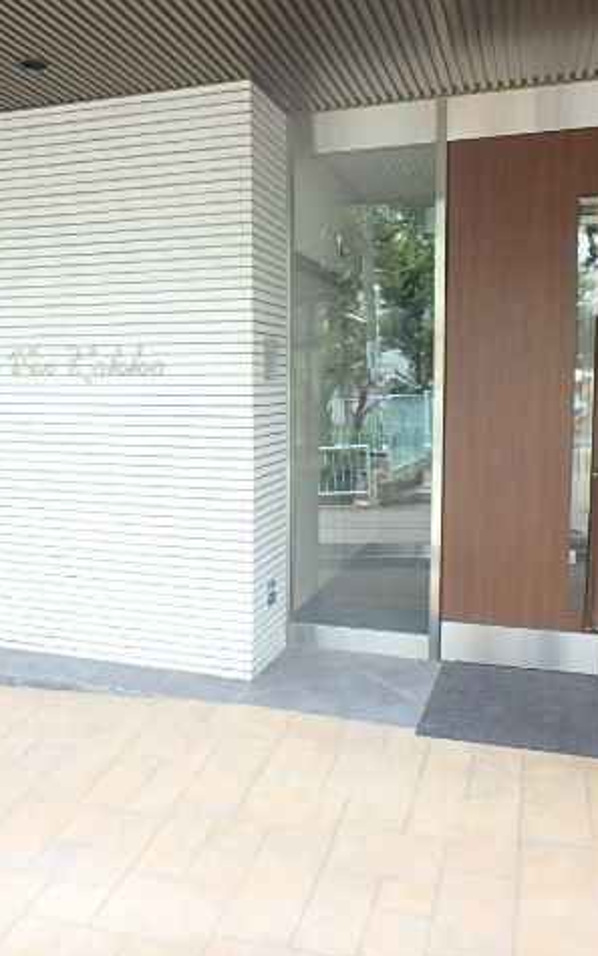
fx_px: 782
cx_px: 270
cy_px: 481
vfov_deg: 62.9
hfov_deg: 41.8
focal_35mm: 30
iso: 125
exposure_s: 1/100
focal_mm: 3.7
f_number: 3.5
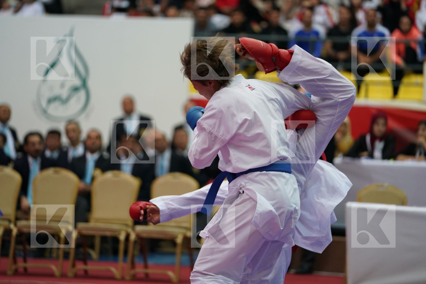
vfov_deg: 8.9
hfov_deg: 13.3
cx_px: 213
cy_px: 142
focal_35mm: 154
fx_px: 1822
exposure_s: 1/1000
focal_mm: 154
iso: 2000
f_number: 2.8
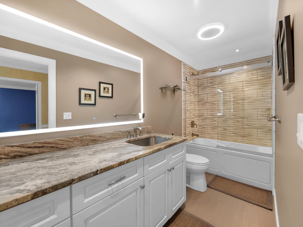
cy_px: 114
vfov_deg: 85.7
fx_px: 123
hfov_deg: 102.1
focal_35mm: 14
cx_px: 152
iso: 400
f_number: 4
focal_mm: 7
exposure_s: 1/30
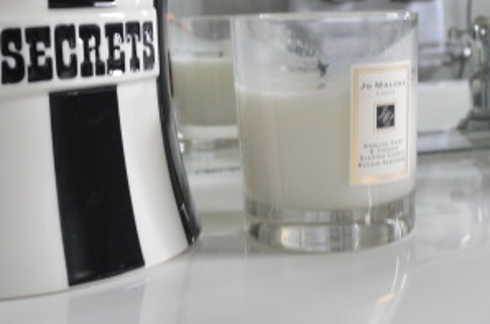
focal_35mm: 62
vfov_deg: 21.3
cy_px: 26
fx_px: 842
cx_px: 272
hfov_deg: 32.4
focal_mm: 20
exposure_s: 1/2.5
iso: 800
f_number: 7.1
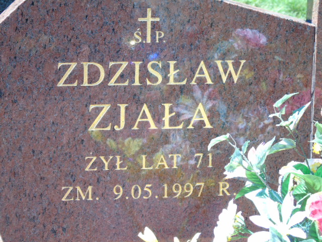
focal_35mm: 142
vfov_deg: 10.4
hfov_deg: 13.9
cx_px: 161
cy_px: 121
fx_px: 1321
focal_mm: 25
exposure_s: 1/125
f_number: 4.7
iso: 100
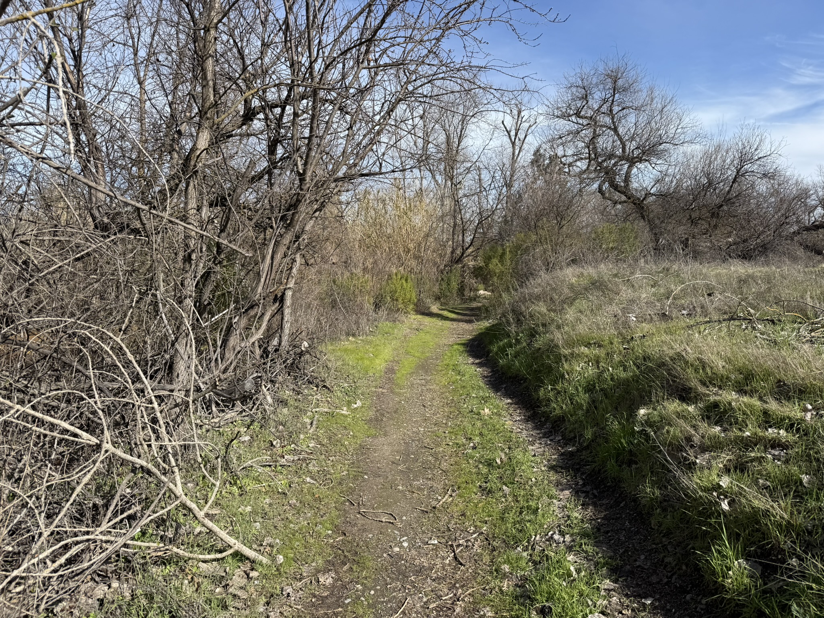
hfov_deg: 71.6
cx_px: 412
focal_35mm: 24
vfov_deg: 56.8
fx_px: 571
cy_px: 309
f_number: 1.78
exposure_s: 1/3425
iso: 80
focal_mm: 6.76
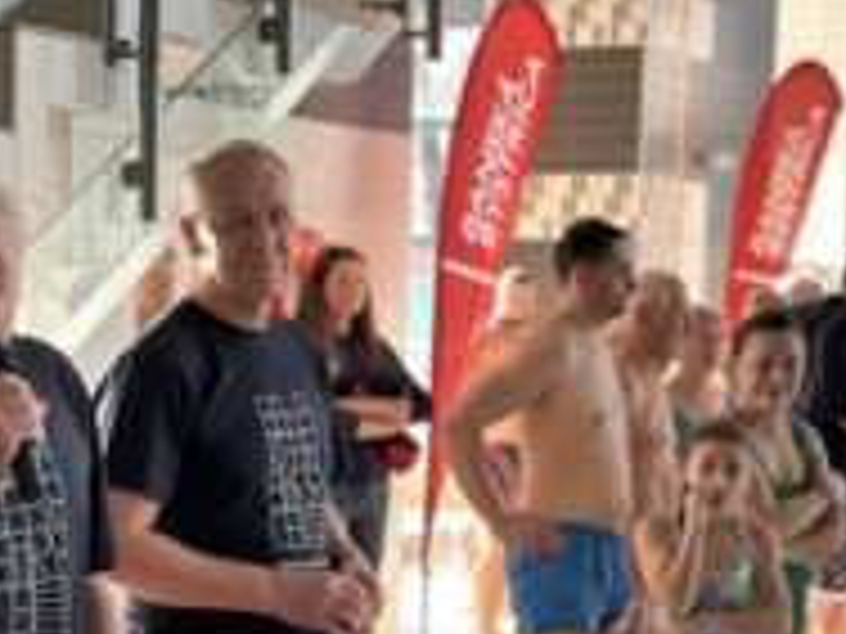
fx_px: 2615
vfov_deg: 13.8
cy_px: 524
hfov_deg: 18.2
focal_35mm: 107
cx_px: 153
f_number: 1.78
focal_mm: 6.86
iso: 125
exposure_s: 1/121
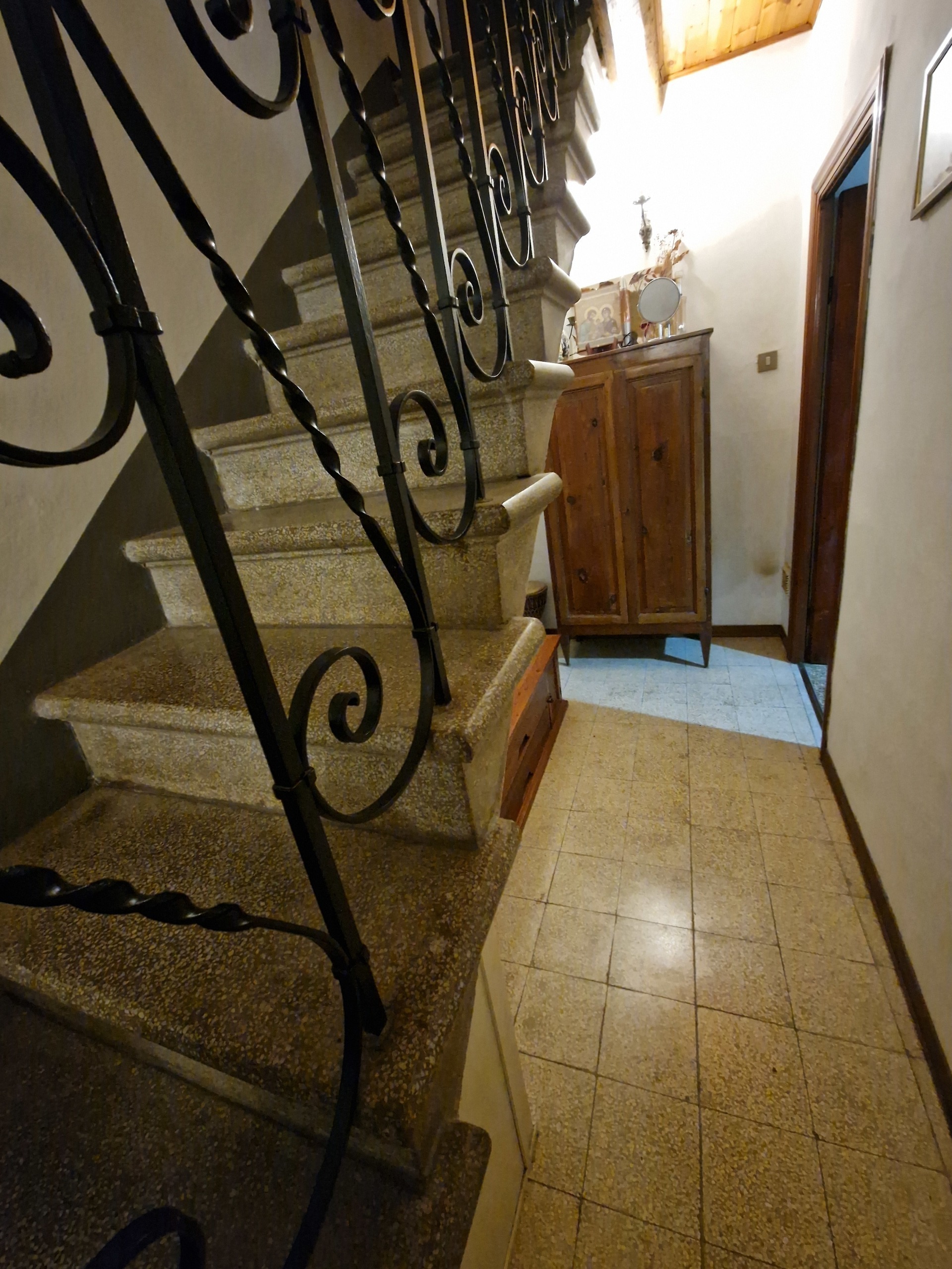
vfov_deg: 106.2
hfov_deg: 89.9
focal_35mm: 13
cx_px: 476
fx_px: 477
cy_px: 634
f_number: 2.2
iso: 1600
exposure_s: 1/25
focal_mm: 2.2
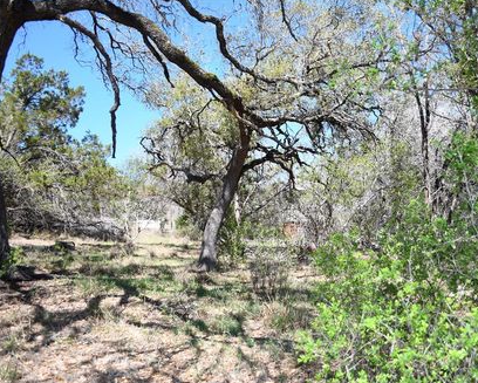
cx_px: 291
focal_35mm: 31
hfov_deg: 56.6
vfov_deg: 47.2
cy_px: 192
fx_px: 439
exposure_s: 1/250
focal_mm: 18
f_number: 3.5
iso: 64
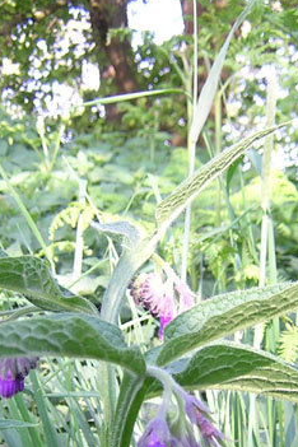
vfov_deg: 30.7
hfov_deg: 21.2
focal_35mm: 64
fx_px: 795
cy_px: 355
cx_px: 141
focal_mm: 4.7
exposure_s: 1/64.4
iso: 100
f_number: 2.6
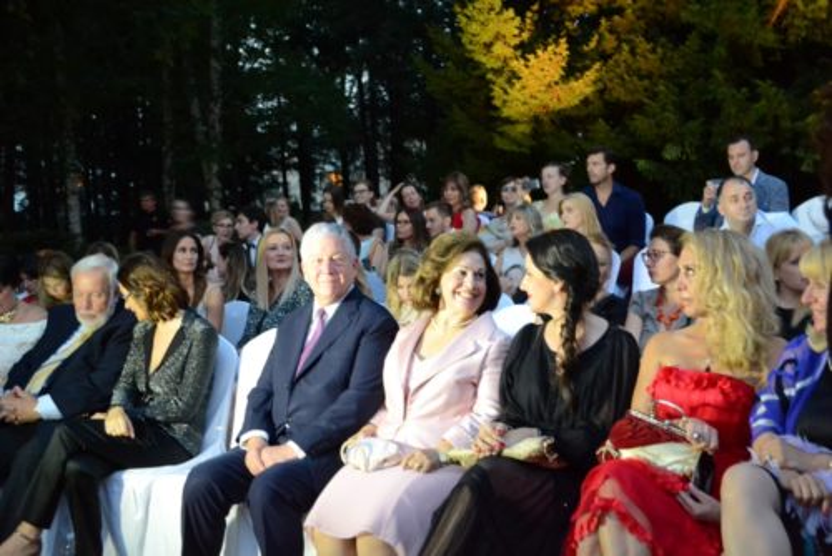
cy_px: 278
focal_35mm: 48
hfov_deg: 41.1
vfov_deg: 28.1
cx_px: 416
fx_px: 1110
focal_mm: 32
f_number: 4.8
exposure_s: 1/8
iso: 3200
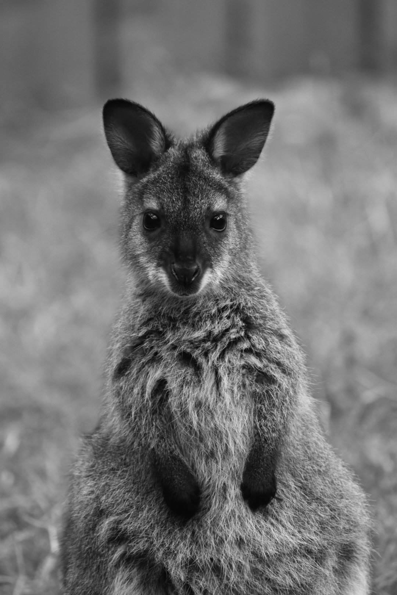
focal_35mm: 450
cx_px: 198
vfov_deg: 4.6
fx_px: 7443
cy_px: 298
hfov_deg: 3.1
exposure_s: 1/200
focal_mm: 300
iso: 800
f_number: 6.3
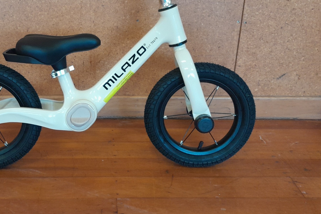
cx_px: 110
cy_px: 76
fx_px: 383
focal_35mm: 43
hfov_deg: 44.8
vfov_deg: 31.0
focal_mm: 4
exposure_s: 1/50
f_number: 1.8
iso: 250
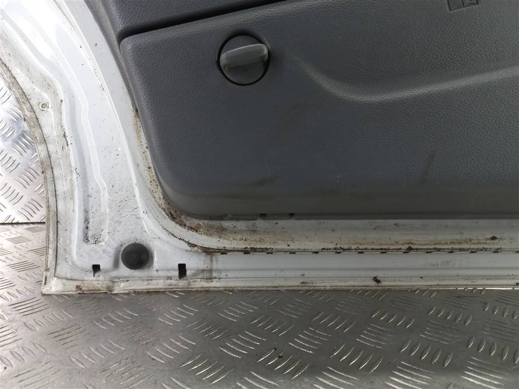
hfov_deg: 69.4
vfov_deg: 54.9
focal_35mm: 25
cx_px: 260
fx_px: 375
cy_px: 194
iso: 80
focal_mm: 4.6
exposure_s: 1/50
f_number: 1.8
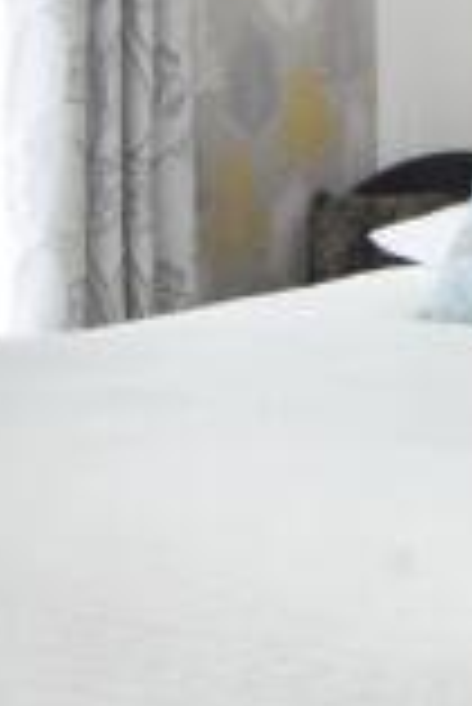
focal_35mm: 98
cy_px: 238
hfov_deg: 13.8
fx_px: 1923
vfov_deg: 20.7
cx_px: 468
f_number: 11
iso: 800
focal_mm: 15
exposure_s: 1/30
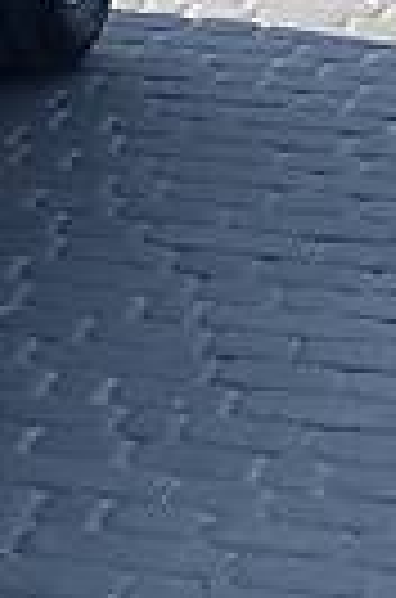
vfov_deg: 6.3
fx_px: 5407
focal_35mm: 326
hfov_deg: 3.9
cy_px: -184
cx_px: -1188
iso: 16
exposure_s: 1/640
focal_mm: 6
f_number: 2.4
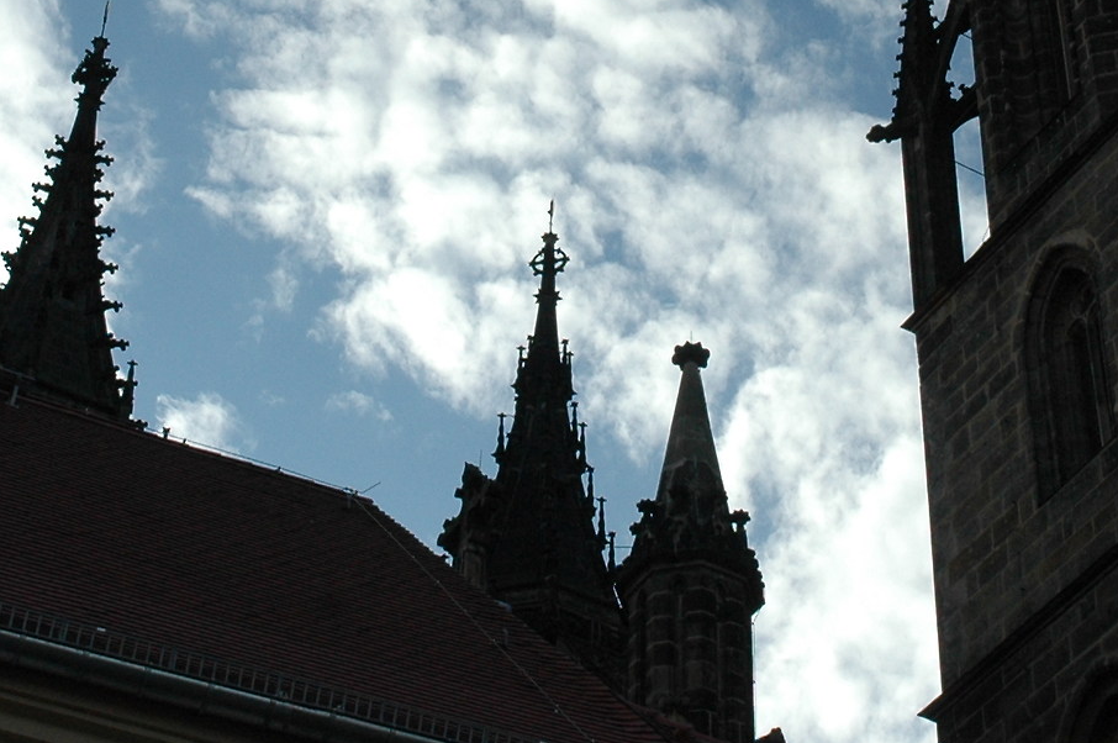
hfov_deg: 19.1
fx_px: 3329
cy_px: 22
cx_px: 552
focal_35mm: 107
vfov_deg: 12.6
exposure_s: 1/400
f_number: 10
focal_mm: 27
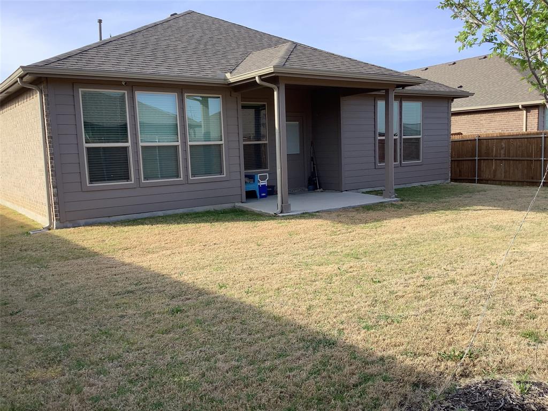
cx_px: 274
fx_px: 491
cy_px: 206
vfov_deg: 45.4
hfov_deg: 58.4
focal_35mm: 31
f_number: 2.4
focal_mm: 3.3
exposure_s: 1/468
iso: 25
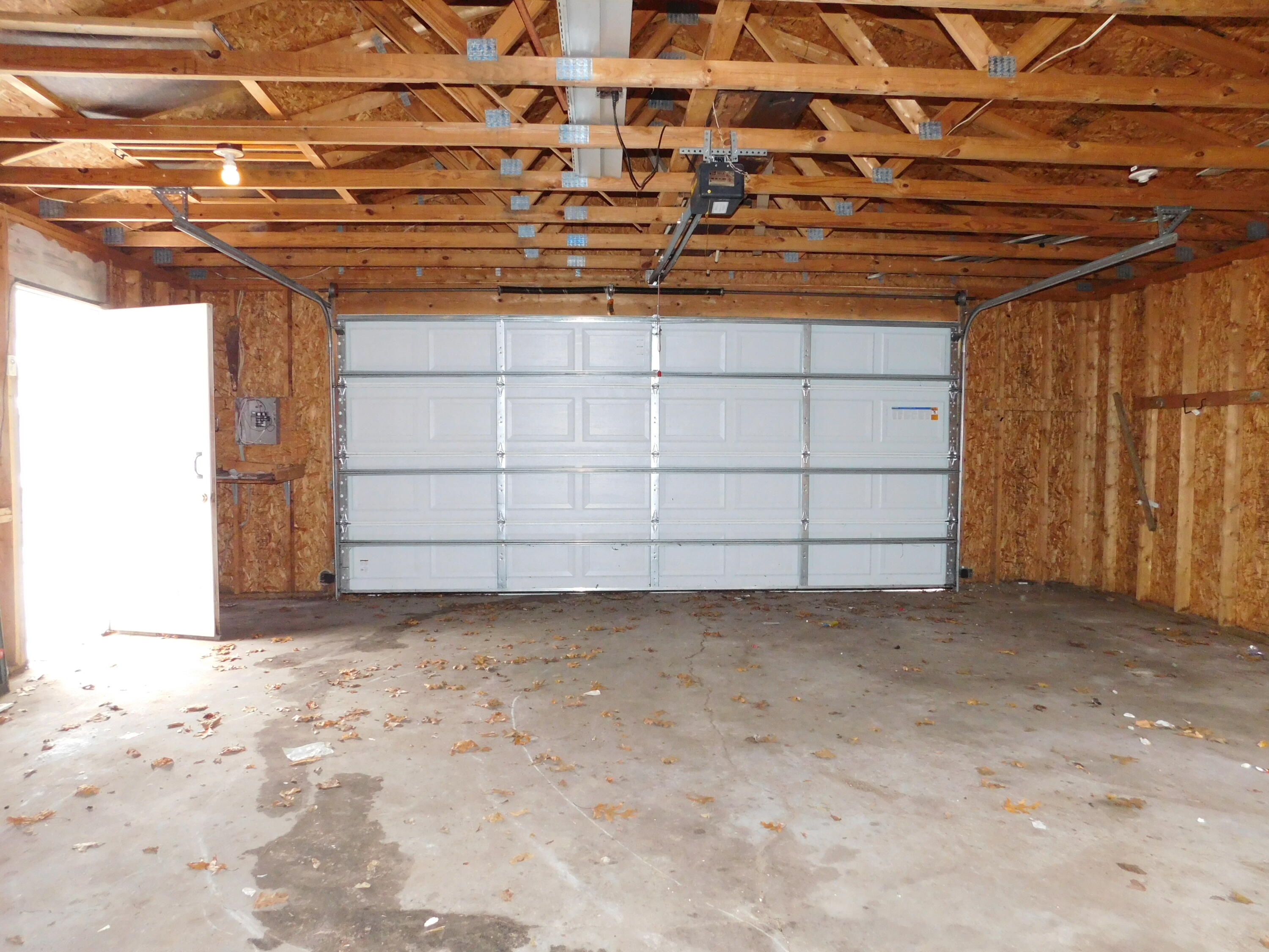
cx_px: 634
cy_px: 476
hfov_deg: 73.9
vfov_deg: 58.9
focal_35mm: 23
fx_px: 843
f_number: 3
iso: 450
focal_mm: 4
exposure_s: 1/30
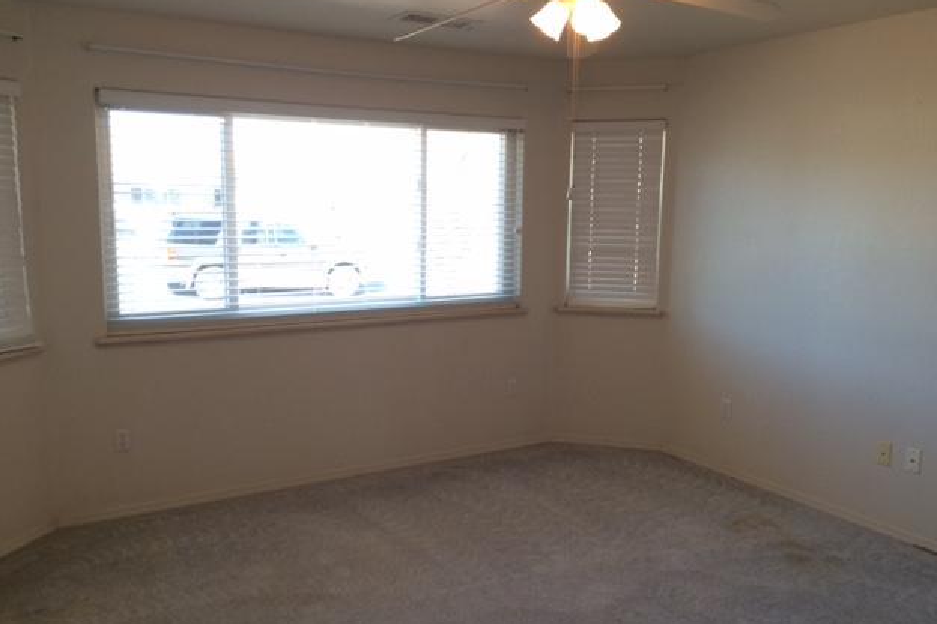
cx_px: 480
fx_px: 807
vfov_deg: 42.3
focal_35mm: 31
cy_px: 320
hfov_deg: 60.3
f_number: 2.2
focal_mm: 4.15
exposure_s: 1/30
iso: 40
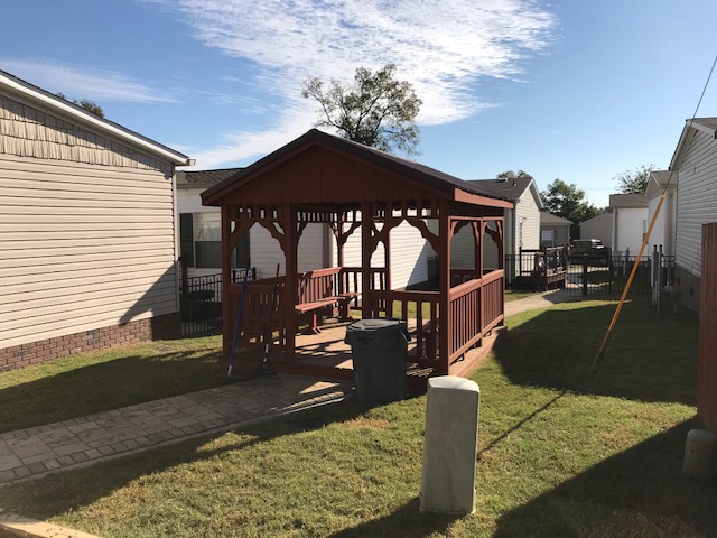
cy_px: 269
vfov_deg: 49.7
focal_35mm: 28
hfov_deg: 63.4
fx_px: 580
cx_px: 358
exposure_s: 1/3690
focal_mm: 3.99
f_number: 1.8
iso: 20
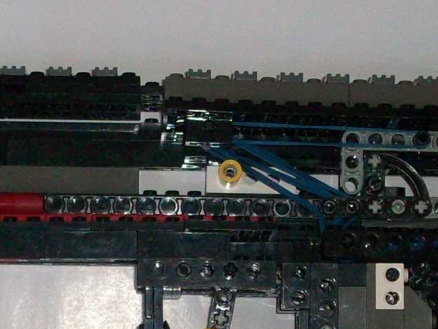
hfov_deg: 11.2
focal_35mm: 177
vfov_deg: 8.4
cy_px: 271
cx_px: 224
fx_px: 2240
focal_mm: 9
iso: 160
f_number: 3.4
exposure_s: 1/56.7
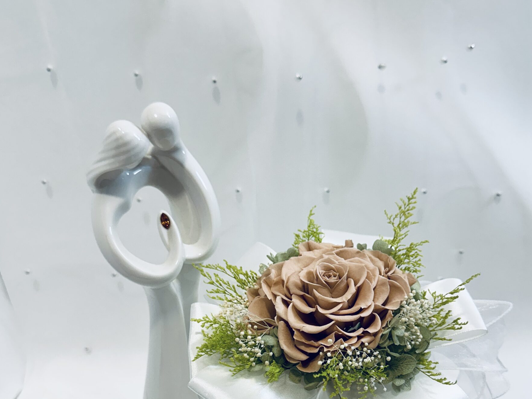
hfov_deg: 52.6
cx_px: 285
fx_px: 538
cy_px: 296
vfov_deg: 39.7
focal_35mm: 35
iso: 200
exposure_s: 1/120
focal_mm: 6.86
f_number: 1.78
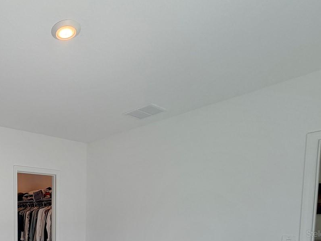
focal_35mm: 28
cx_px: 23
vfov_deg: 43.6
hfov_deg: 54.0
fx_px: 260
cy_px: 233
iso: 40
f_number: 2.2
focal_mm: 2.22
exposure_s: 1/228
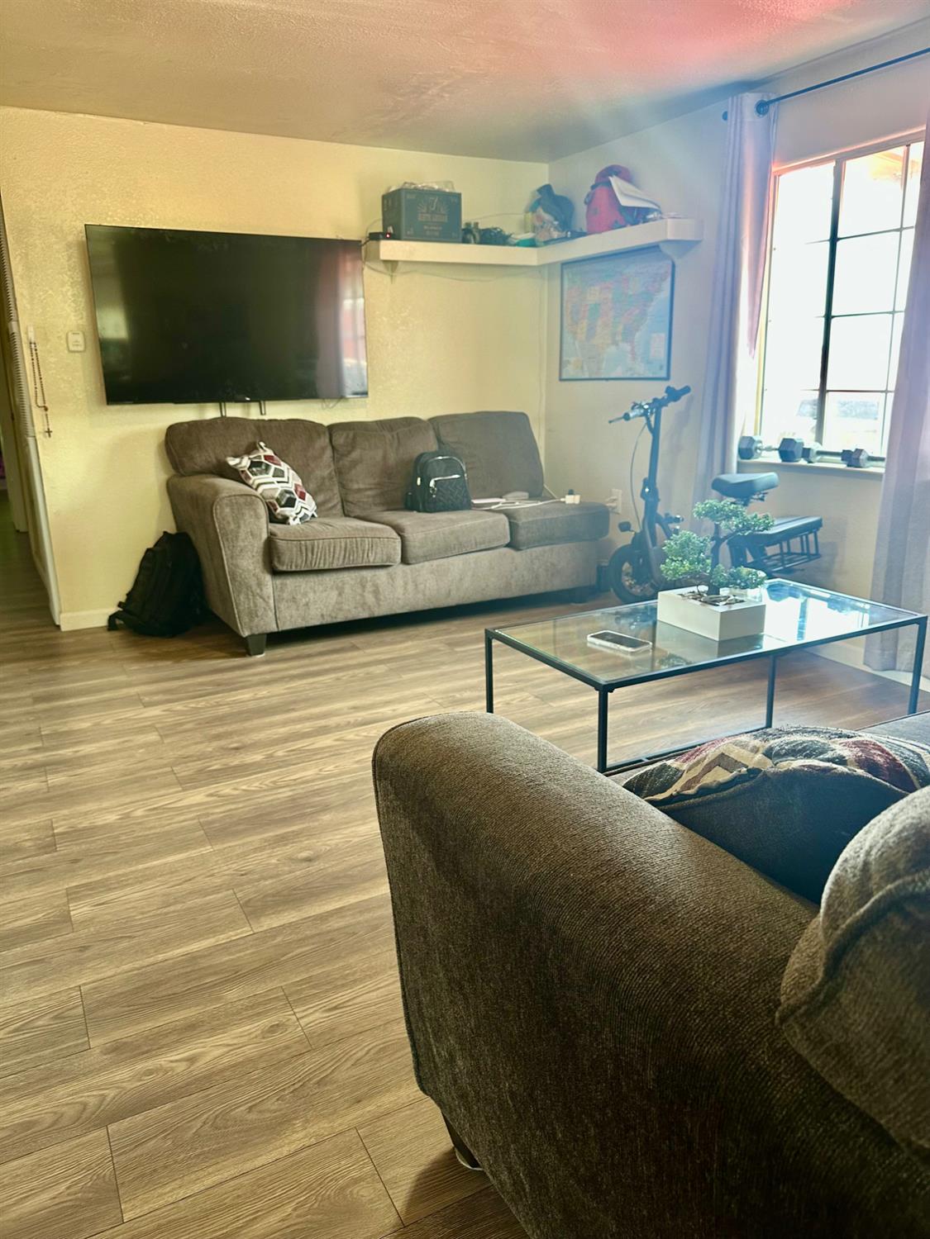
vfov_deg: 71.6
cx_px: 465
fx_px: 860
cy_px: 620
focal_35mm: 24
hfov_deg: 56.8
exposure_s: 1/60
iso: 200
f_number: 1.78
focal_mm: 6.86
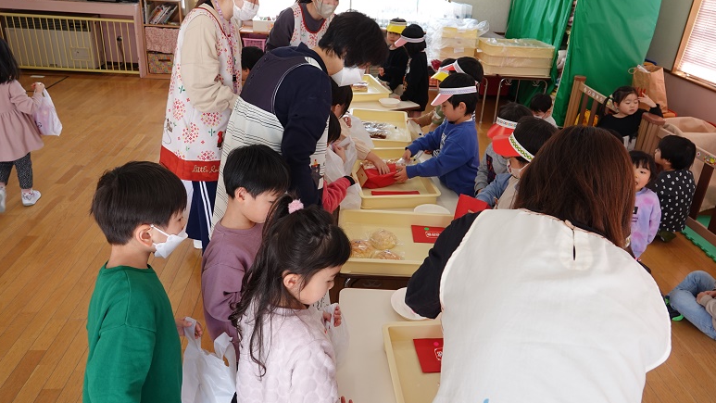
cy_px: 160
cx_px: 368
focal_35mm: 26
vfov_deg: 44.2
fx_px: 494
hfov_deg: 71.9
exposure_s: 1/125
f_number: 2.4
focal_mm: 8.8
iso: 100
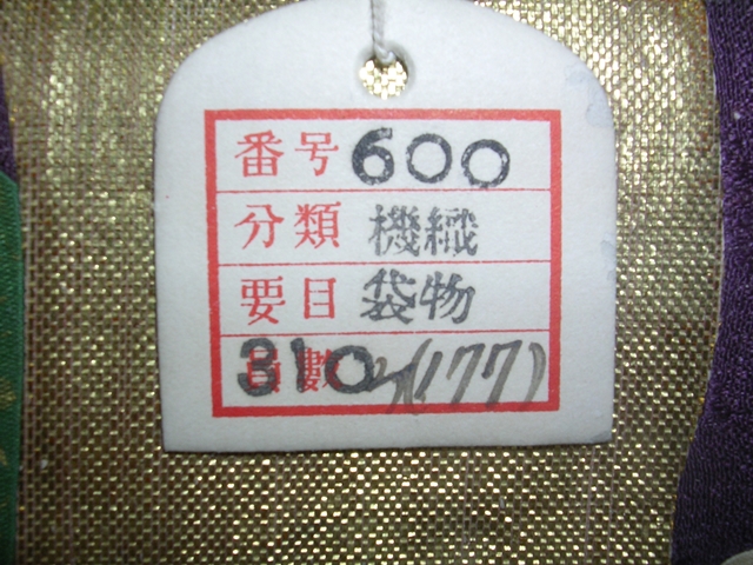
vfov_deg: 37.7
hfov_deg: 49.0
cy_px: 282
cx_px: 376
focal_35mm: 38
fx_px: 827
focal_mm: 5.8
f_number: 5.6
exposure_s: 1/60.1
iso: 50
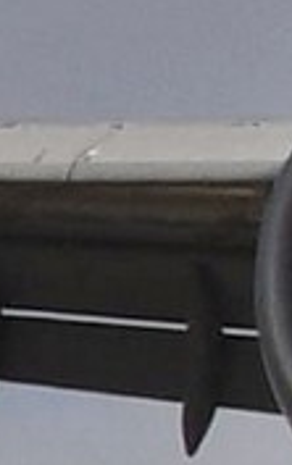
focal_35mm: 4141
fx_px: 52598
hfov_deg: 0.3
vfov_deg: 0.5
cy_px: -41
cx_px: 1831
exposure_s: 1/1250
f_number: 10
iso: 125
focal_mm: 300
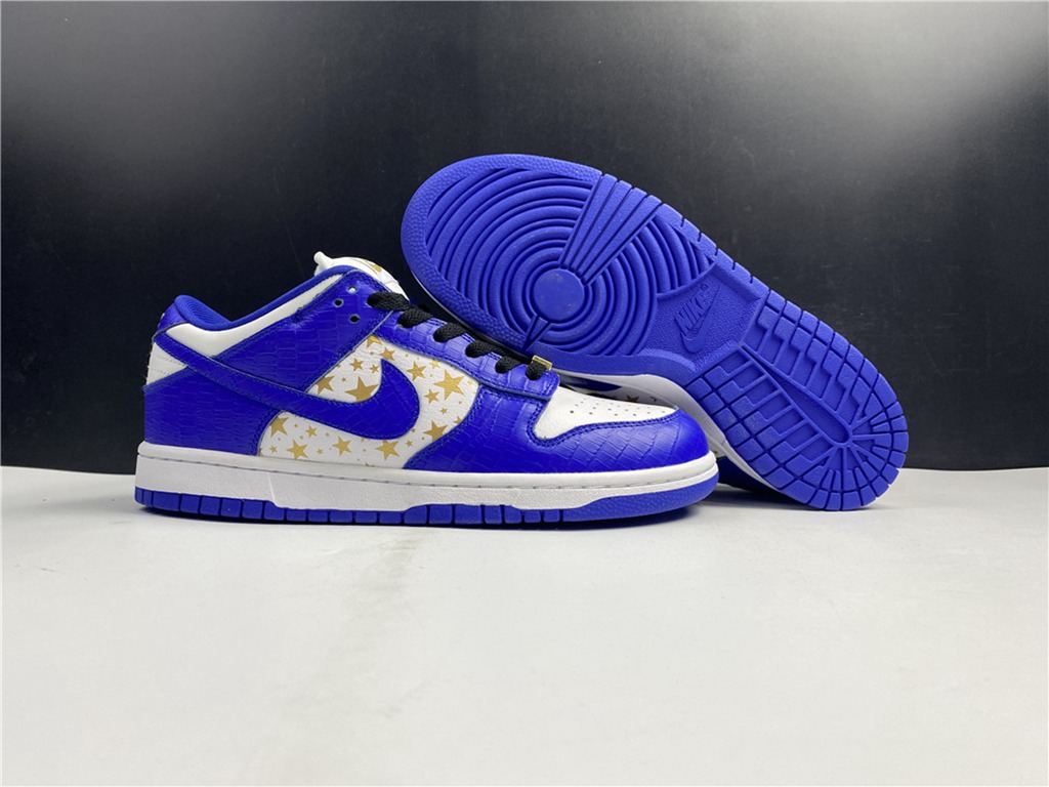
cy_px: 394
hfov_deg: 67.3
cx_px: 524
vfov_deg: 53.1
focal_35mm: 26
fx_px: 788
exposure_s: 1/100
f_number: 1.8
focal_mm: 4.25
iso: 50
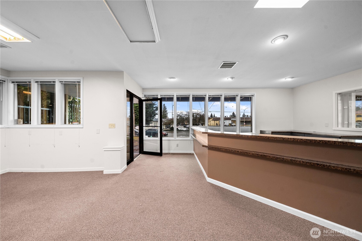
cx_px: 181
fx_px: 121
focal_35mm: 12
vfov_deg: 90.0
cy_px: 120
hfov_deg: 112.6
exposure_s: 1/10
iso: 1000
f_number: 6.7
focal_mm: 12
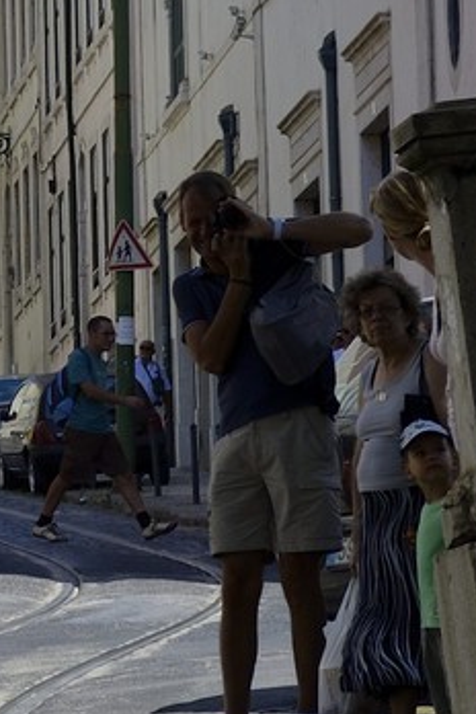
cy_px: 53
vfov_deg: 6.4
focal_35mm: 322
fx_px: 6386
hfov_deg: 4.1
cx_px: -1069
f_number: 7.1
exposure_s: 1/1000
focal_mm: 70
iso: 200
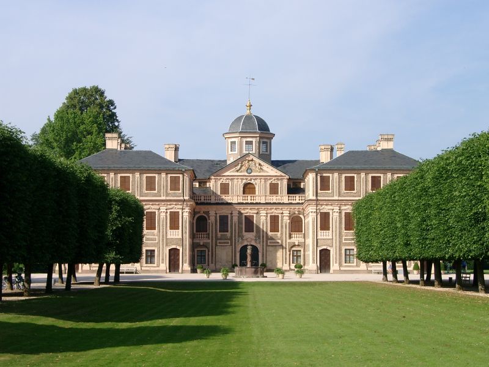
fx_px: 1158
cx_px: 244
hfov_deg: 23.8
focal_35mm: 82
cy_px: 184
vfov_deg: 18.0
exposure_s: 1/504
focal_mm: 16.97
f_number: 4
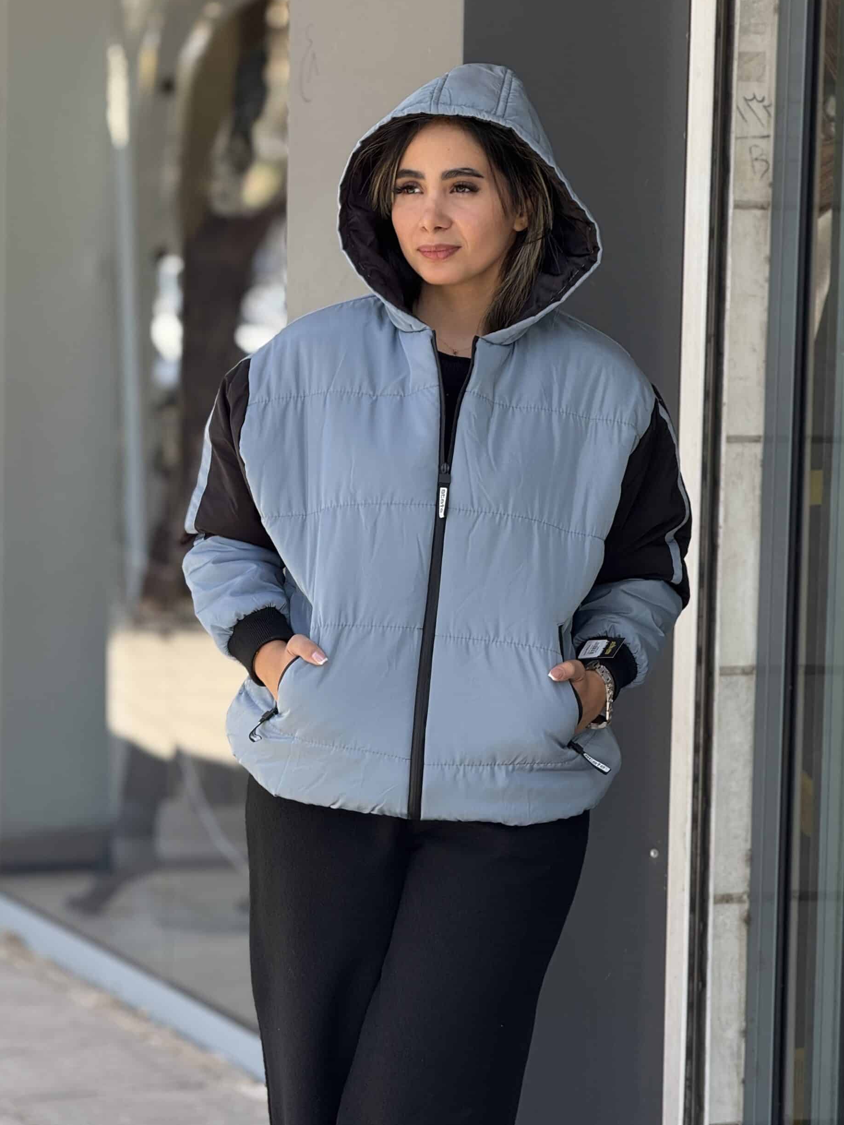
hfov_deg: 11.8
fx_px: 4095
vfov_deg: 15.6
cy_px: 559
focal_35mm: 126
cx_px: 427
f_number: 2.8
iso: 50
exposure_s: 1/99
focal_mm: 15.66
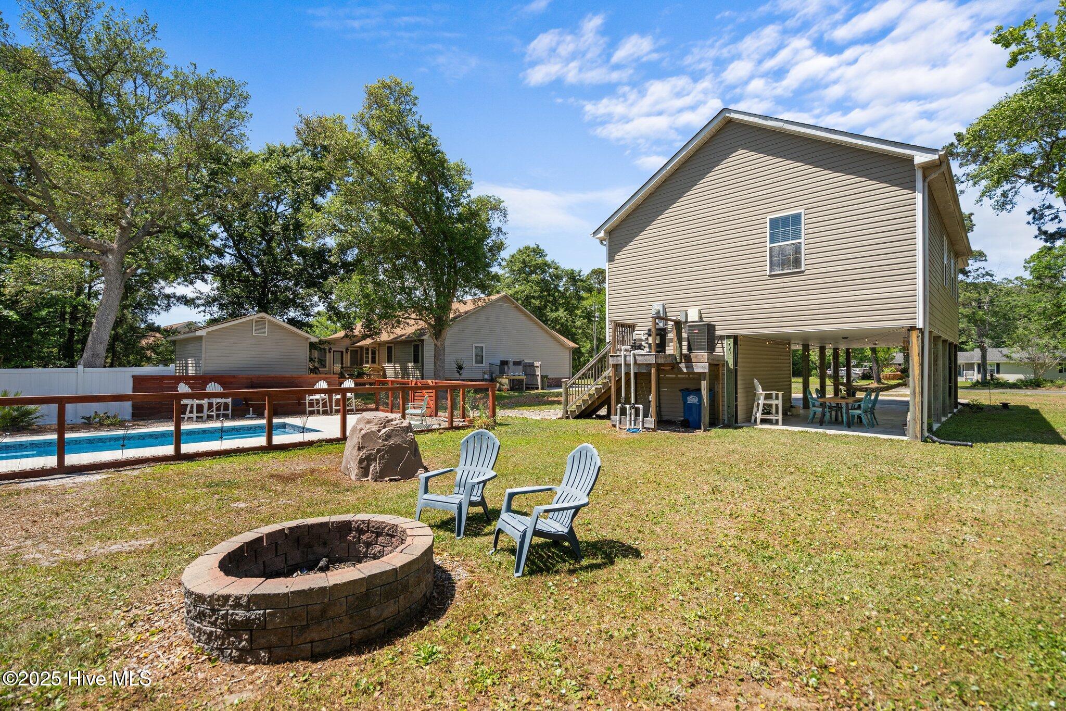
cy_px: 356
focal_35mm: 16
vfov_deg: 73.7
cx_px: 533
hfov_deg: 96.7
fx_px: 474
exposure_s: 1/1600
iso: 200
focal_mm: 16
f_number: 4
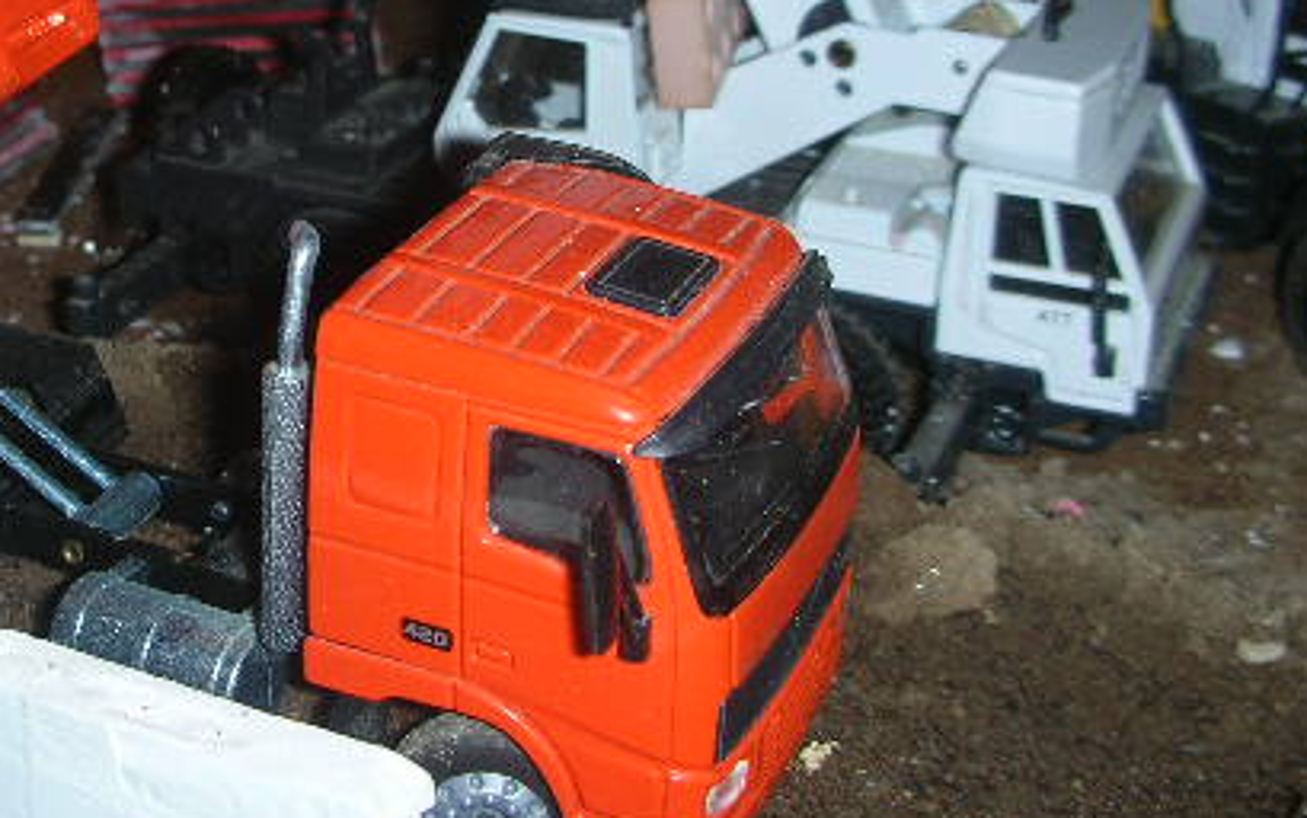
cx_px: 304
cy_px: 220
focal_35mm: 58
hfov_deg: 34.3
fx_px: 2067
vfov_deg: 22.2
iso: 50
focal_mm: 5.8
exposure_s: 1/60.1
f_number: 3
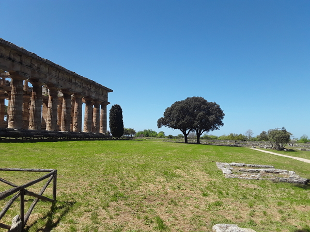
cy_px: 116
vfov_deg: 51.4
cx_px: 155
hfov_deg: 65.3
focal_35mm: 27
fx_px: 242
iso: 40
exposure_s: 1/1631
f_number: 1.9
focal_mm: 2.91
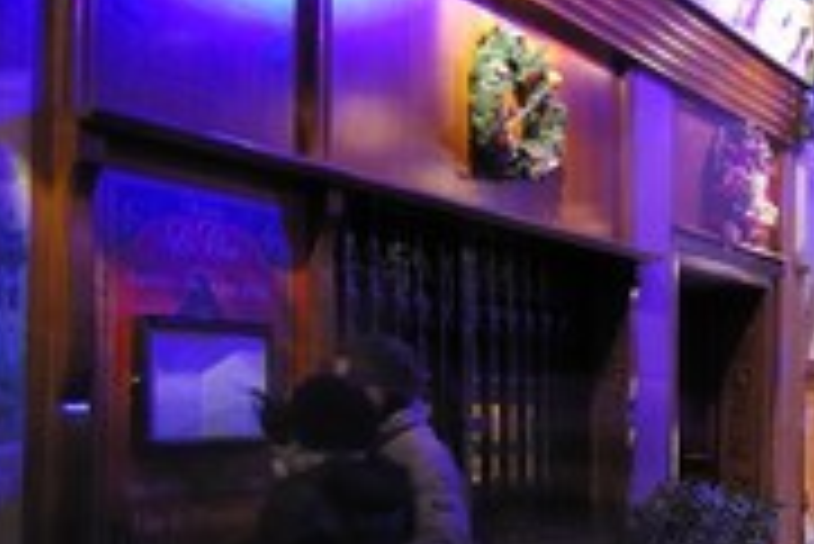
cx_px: 911
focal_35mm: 59
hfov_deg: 30.1
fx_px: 1339
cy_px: 423
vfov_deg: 22.7
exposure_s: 1
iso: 100
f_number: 5.6
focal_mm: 17
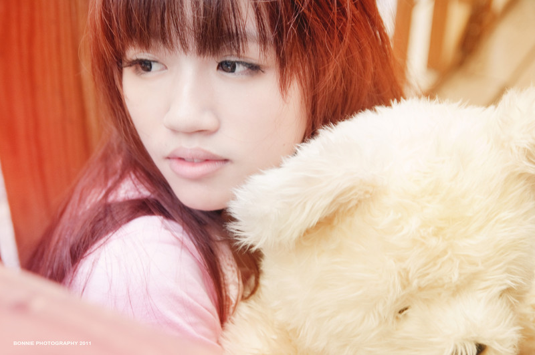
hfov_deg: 28.1
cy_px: 178
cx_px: 268
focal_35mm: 72
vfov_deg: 18.9
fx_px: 1068
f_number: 2.8
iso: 200
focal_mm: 48
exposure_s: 1/40
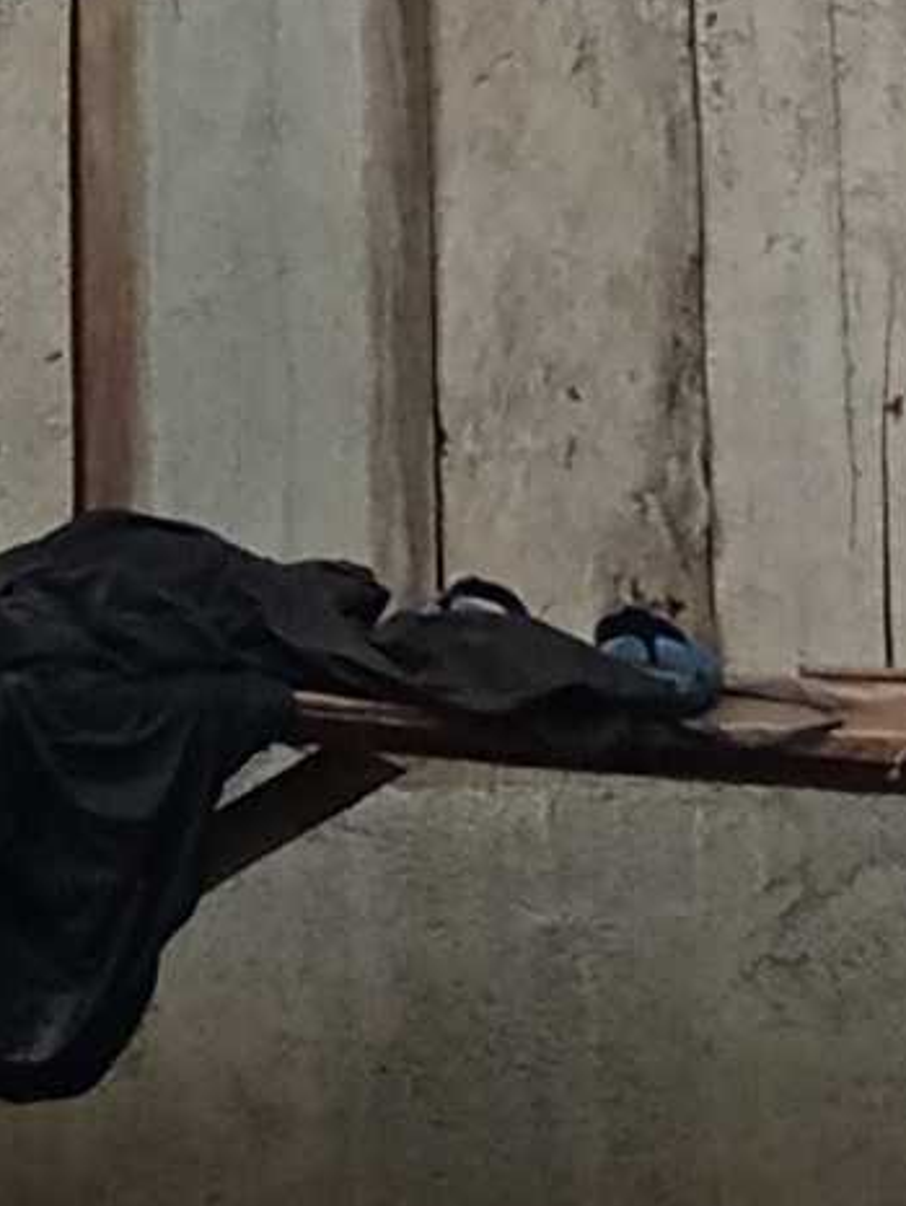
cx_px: -1167
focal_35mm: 246
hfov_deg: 5.8
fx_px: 8577
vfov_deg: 7.7
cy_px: -1196
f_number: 1.8
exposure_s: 1/714
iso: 118
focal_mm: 4.05
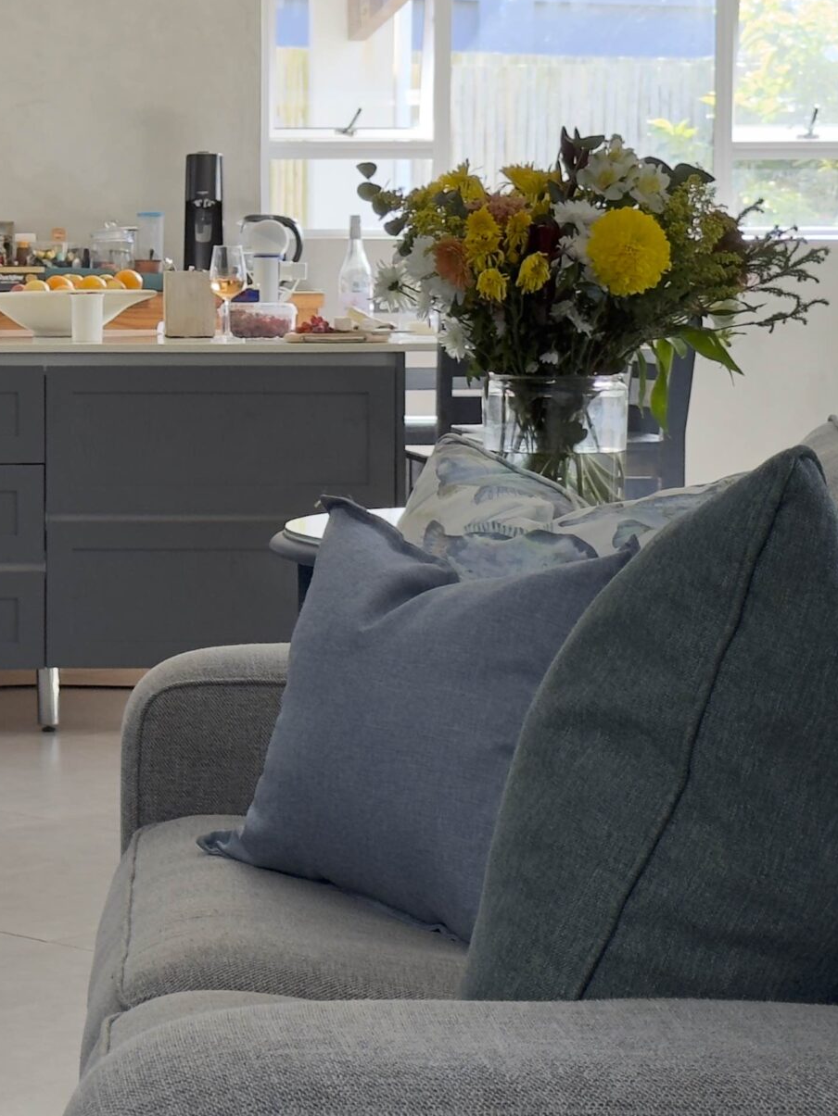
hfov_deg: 14.4
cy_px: 405
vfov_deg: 19.2
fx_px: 3292
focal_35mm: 102
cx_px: 121
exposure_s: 1/50
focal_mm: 6.76
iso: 64
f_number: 1.78
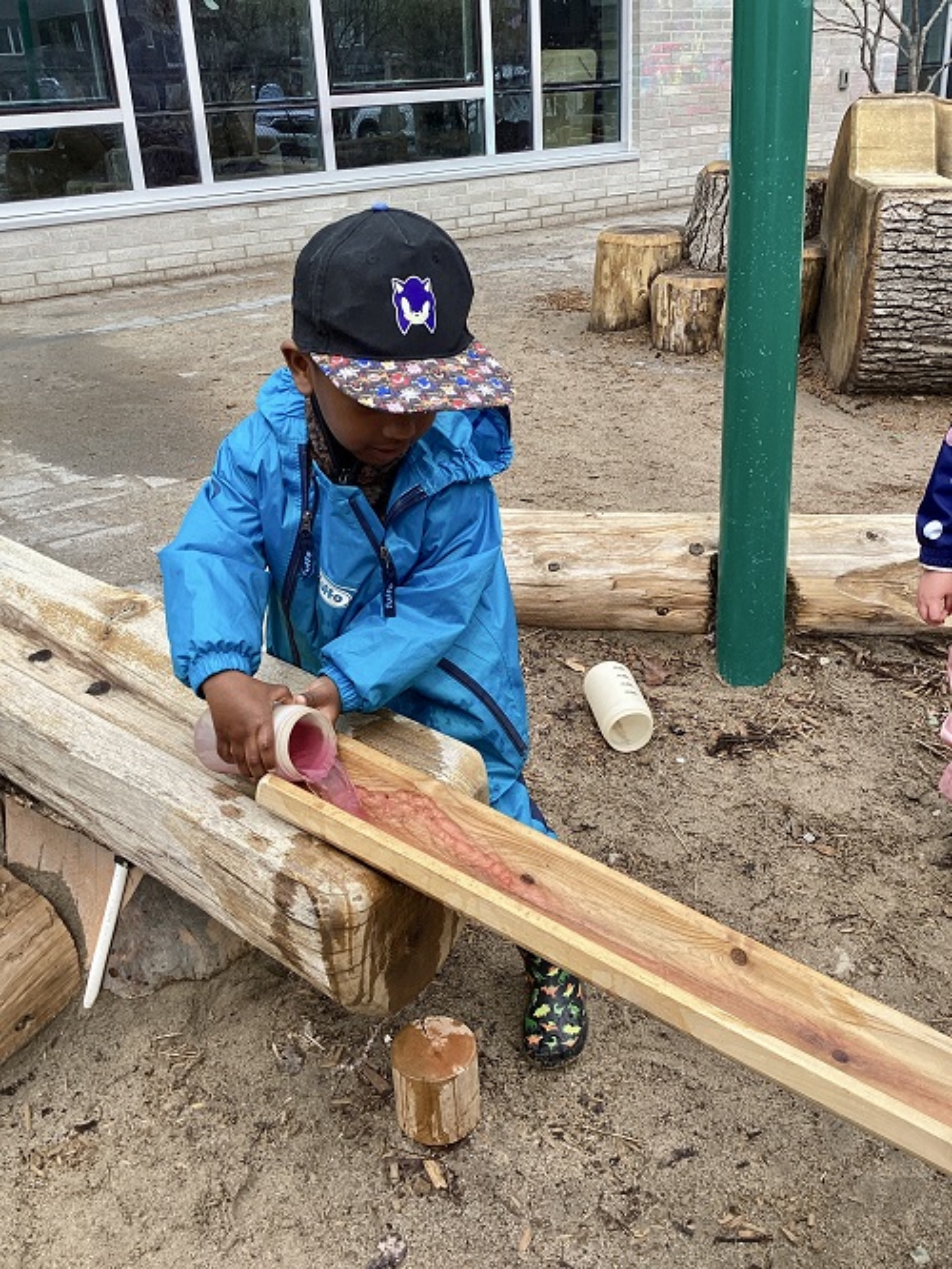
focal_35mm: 31
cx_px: 476
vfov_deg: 58.3
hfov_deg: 45.5
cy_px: 634
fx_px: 1136
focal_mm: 3.3
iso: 25
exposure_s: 1/445
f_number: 2.4
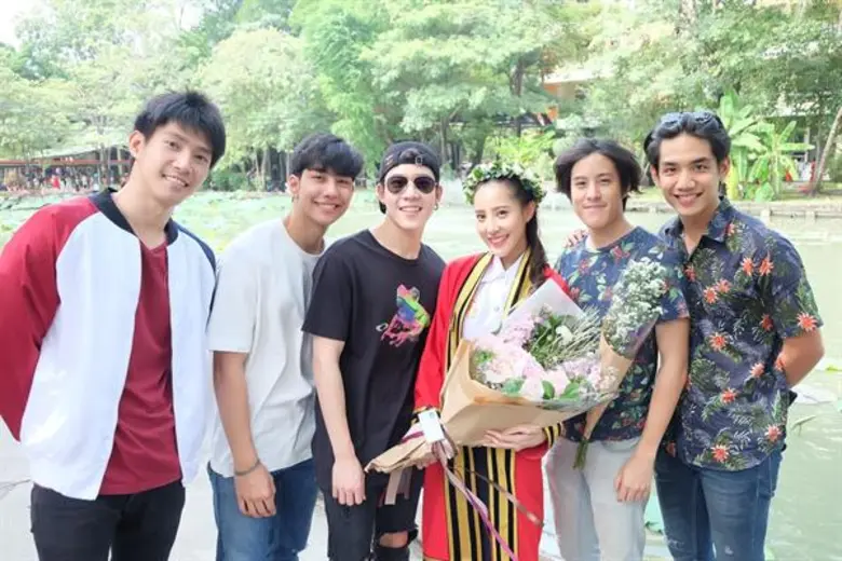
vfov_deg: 41.1
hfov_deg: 58.7
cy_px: 280
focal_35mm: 32
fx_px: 748
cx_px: 421
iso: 400
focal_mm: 21.1
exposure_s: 1/180
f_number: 4
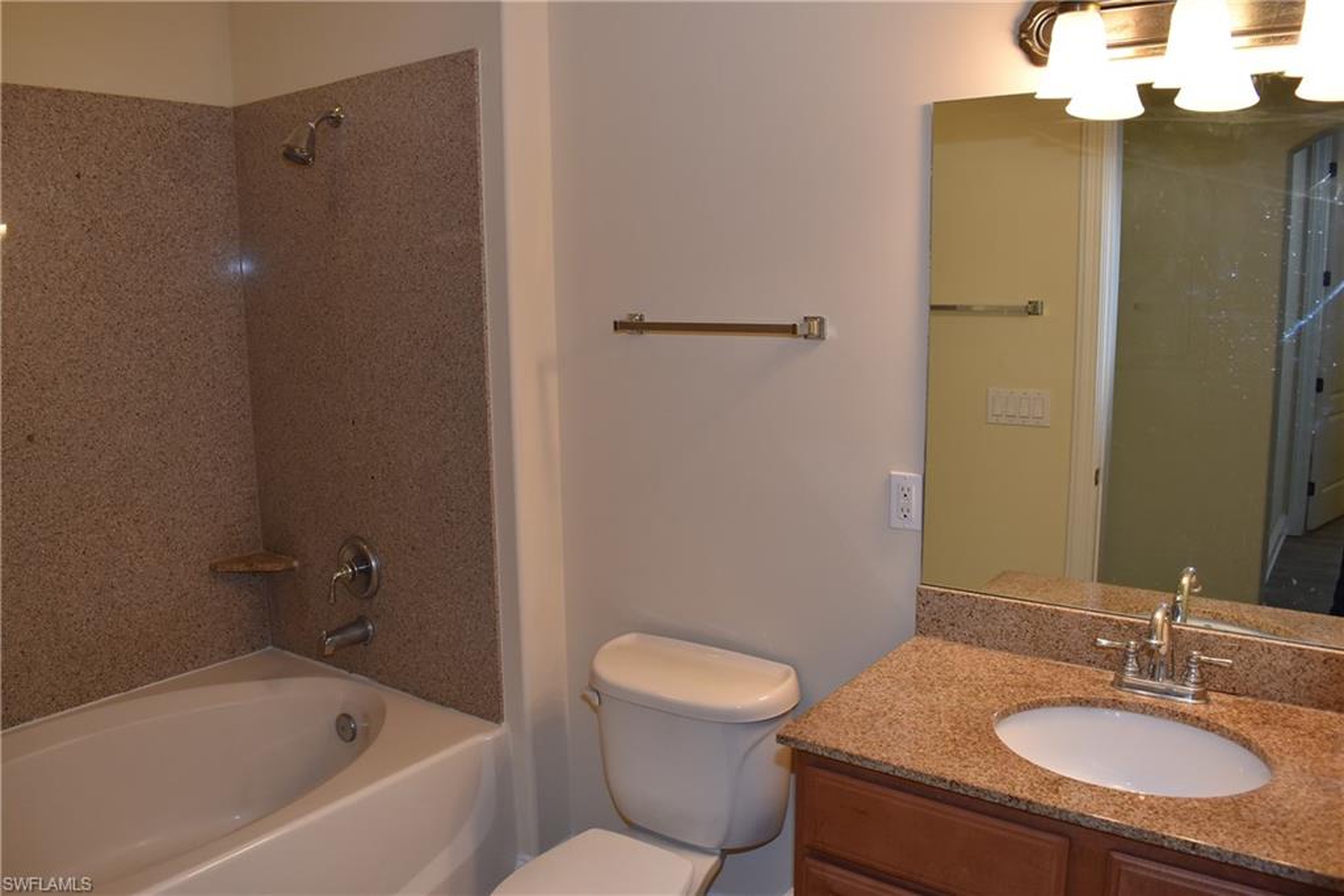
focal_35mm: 27
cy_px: 448
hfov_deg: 67.4
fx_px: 1008
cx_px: 672
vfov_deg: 47.9
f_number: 5.6
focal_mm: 18
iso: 400
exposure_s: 1/60
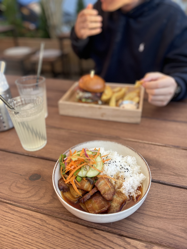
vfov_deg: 67.3
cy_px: 124
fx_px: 187
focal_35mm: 26
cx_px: 94
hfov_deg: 53.1
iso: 50
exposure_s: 1/467
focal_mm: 4.2
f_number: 1.6
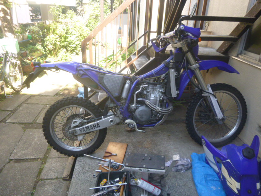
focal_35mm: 25
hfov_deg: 69.4
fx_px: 188
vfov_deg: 54.9
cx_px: 130
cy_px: 98
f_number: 3.9
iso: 200
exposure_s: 1/60
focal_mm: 4.5
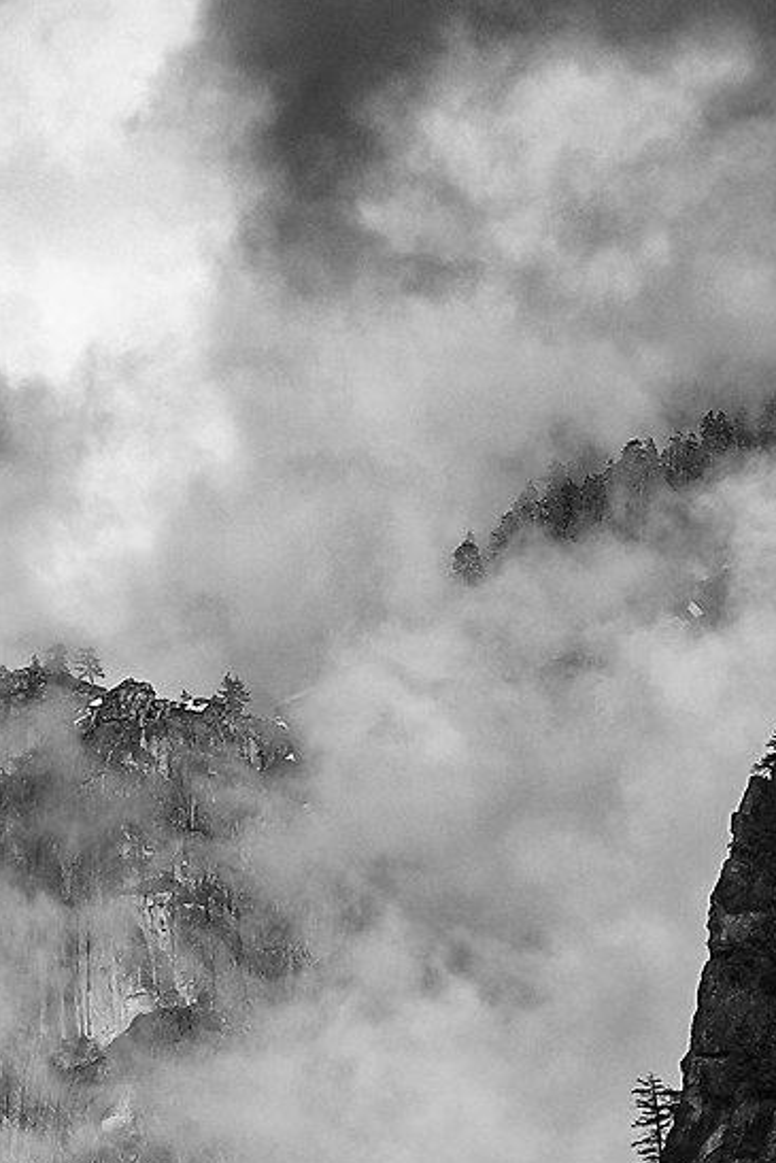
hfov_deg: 2.1
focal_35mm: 658
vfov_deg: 3.1
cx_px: -631
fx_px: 21260
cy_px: 2313
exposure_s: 1/550
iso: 400
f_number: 6.4
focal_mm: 100
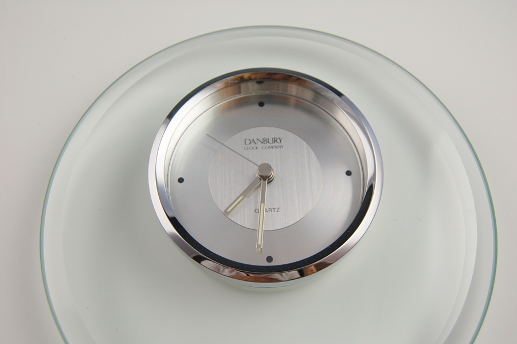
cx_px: 258
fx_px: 560
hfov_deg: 49.6
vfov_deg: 34.2
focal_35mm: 39
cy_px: 172
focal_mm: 26
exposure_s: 1/125
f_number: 5.6
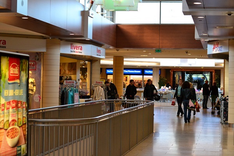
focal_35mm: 75
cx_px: 117
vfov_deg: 18.2
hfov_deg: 27.0
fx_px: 487
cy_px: 78
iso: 1600
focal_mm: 50
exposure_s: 1/500
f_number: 3.5
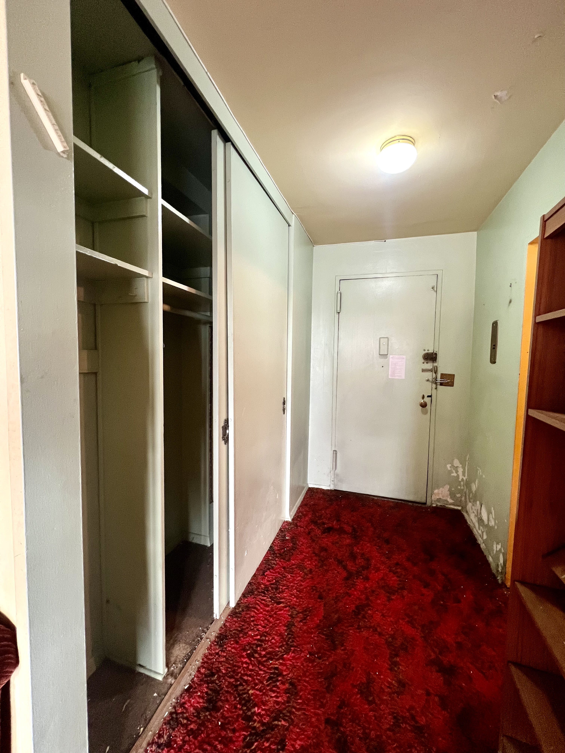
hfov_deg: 89.9
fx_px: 283
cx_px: 282
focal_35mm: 13
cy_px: 376
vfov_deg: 106.2
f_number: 1.8
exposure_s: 1/60
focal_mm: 1.57
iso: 320
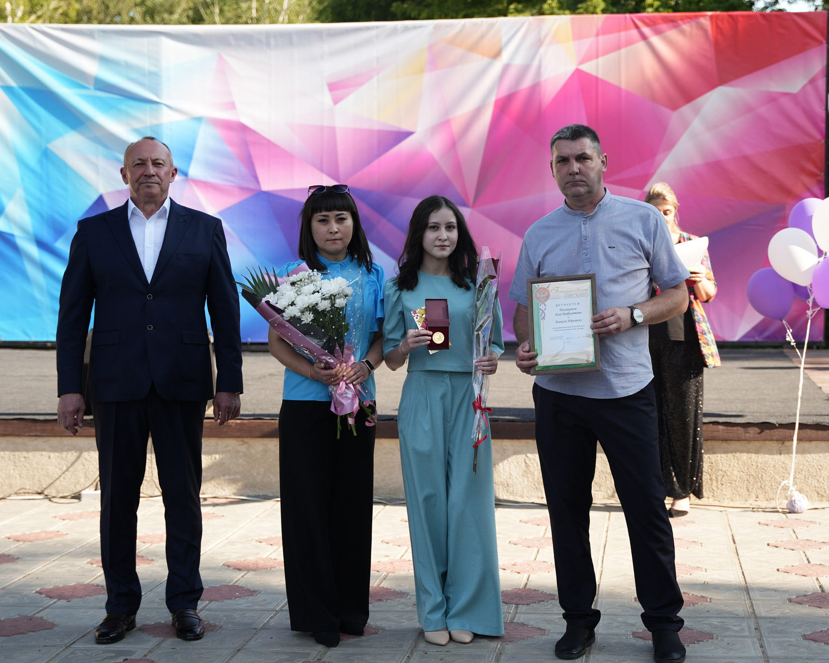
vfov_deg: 22.7
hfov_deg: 28.1
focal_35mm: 67
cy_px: 327
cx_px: 520
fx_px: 1651
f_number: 2.8
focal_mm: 46.9
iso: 160
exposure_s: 1/400
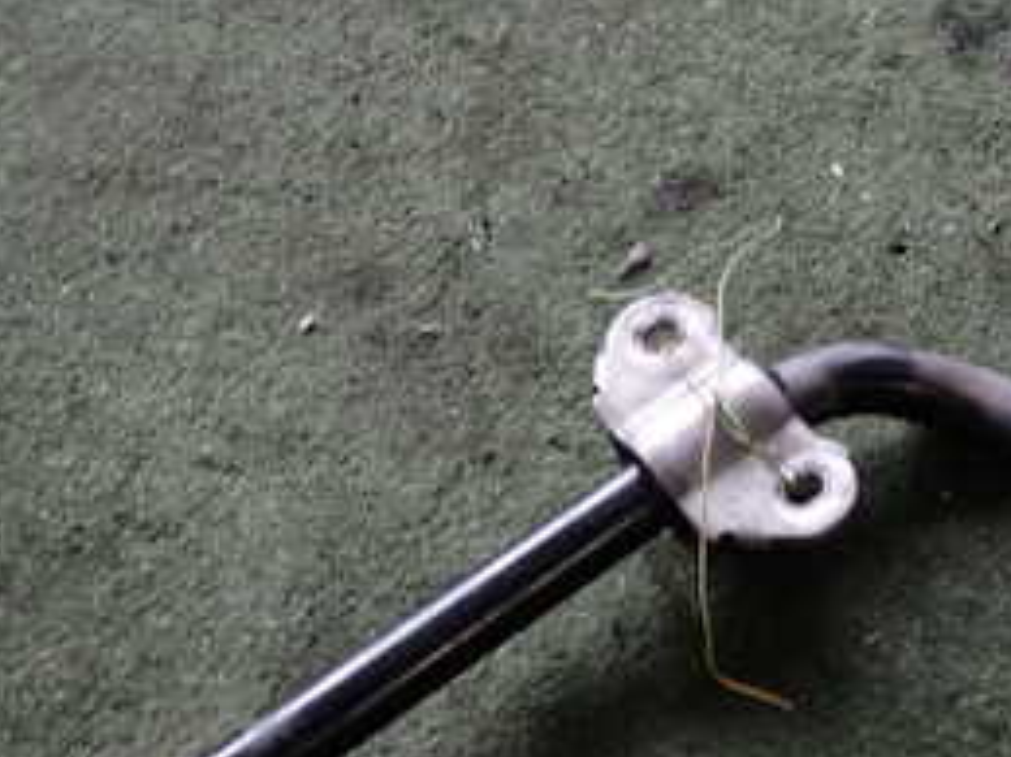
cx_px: 952
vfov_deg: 24.7
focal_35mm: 58
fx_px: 1693
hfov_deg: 31.3
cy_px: 620
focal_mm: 4.5
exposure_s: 1/30
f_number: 2
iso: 250
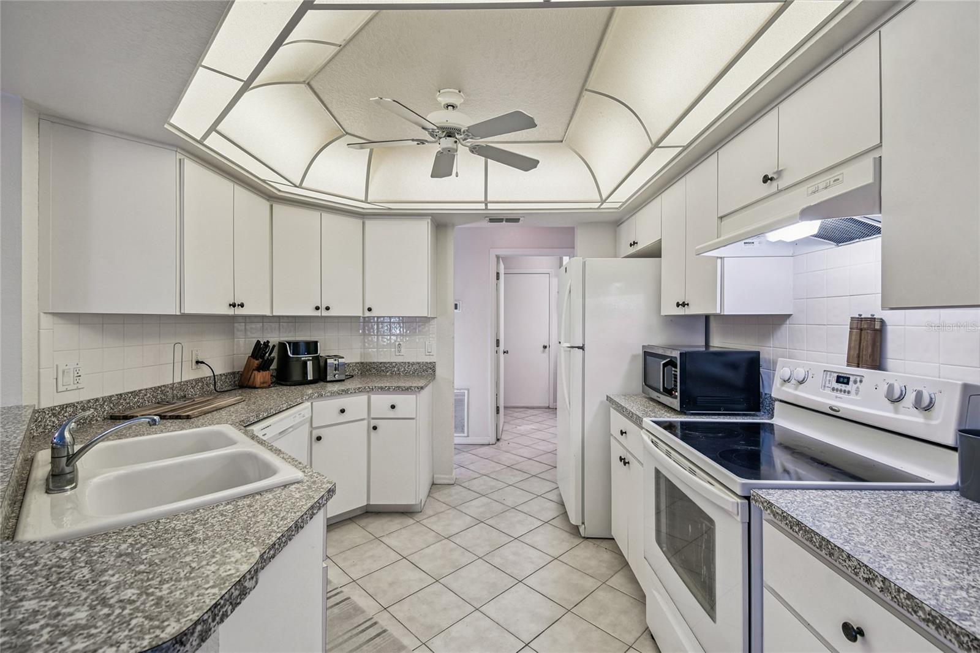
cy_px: 326
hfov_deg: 100.4
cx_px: 490
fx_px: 408
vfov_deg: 77.3
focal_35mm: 15
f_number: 7.1
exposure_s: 1/3.33
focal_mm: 10
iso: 100
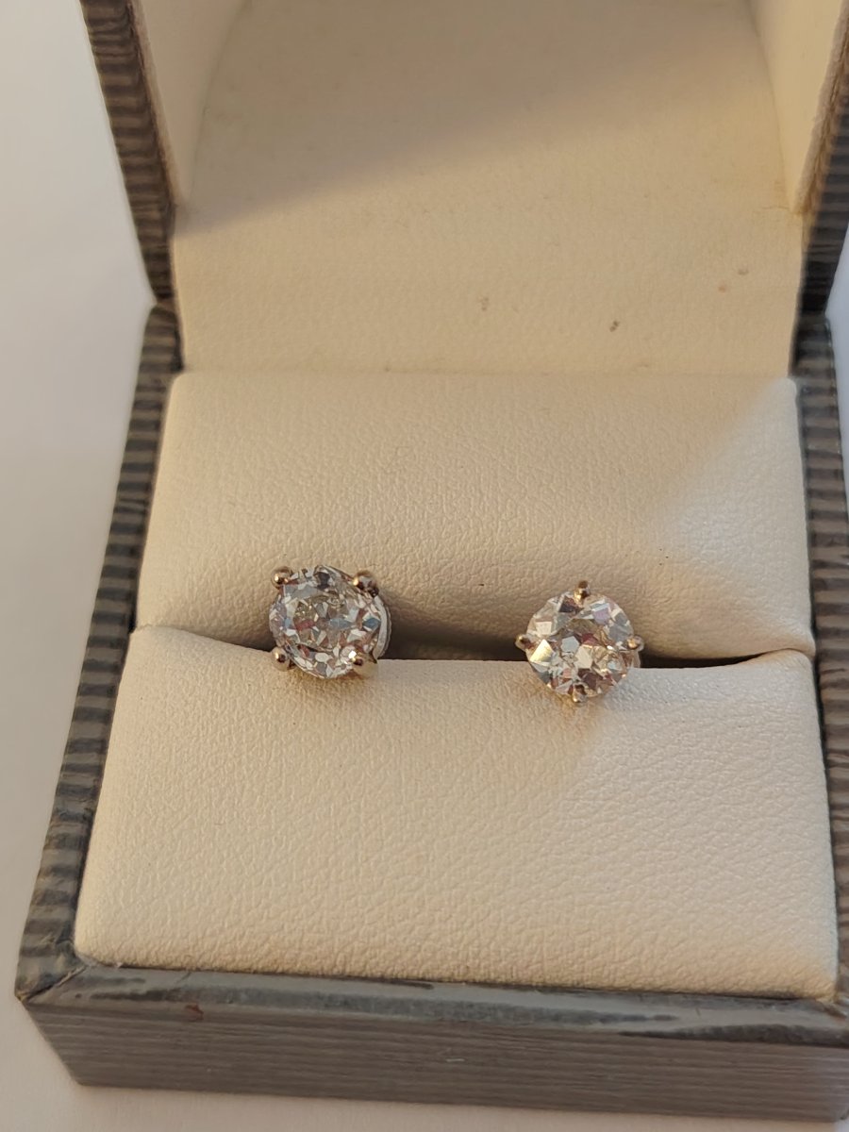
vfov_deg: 39.7
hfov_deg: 30.3
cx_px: 424
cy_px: 566
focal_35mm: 48
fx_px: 1570
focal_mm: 5.25
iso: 828
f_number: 1.75
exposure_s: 1/33.3
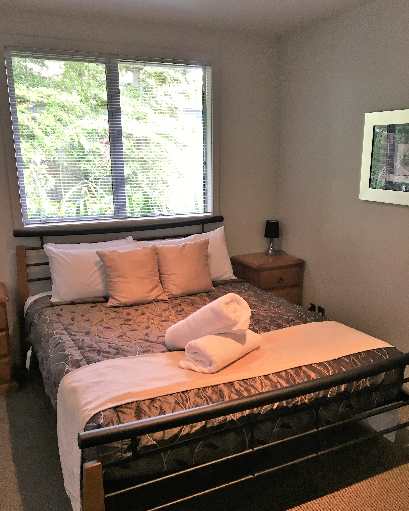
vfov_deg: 57.1
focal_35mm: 31
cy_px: 275
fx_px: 469
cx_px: 202
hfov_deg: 47.1
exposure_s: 1/33
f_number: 2.2
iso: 80
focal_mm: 4.15
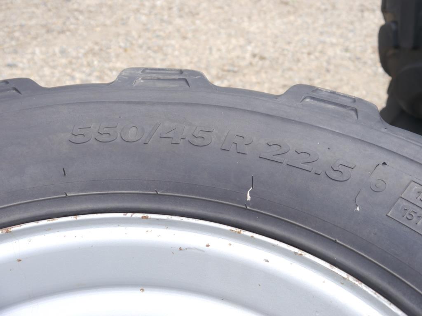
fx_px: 585
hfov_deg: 39.7
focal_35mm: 48
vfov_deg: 30.3
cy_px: 158
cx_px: 211
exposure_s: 1/160
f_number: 5
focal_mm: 24
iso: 160
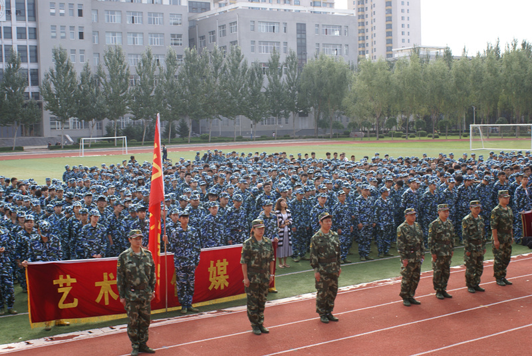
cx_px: 266
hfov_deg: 43.6
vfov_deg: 29.9
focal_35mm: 45
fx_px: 666
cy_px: 178
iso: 100
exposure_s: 1/80
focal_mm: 30
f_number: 9
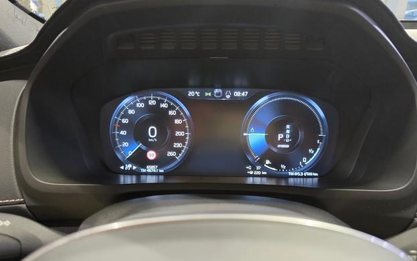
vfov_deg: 49.2
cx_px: 204
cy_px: 142
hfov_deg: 72.5
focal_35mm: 25
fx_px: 284
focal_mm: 6.3
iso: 500
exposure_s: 1/100
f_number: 1.7
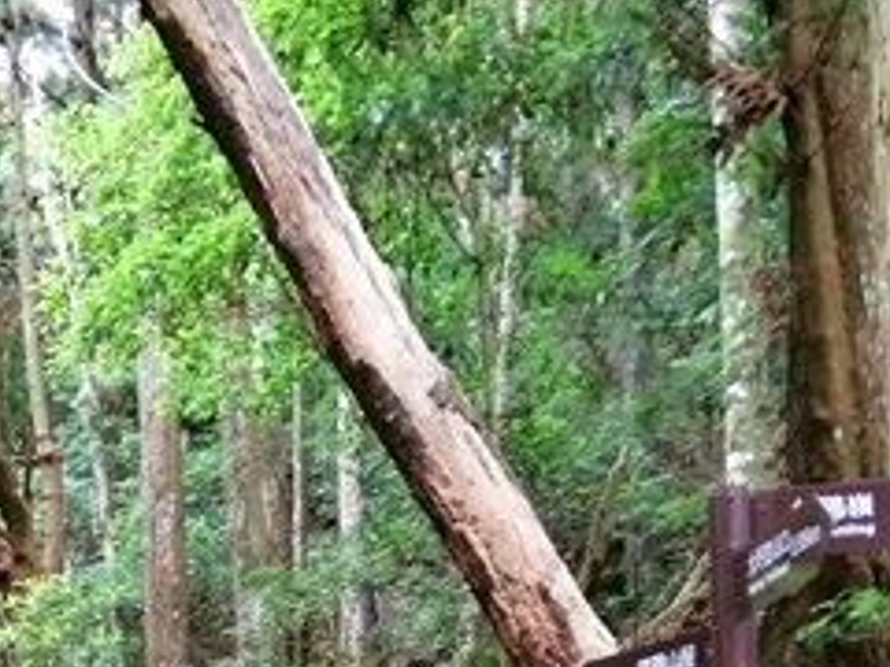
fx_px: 1671
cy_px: 752
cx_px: 200
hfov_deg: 29.3
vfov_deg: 21.3
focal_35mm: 65
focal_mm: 3.81
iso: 320
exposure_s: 1/30
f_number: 2.2
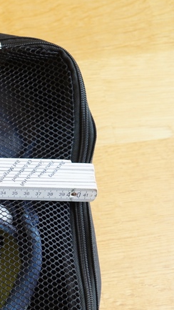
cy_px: 223
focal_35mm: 82
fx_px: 673
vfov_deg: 25.7
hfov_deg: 13.3
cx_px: -134
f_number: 5
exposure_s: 1/40
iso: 800
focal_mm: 34
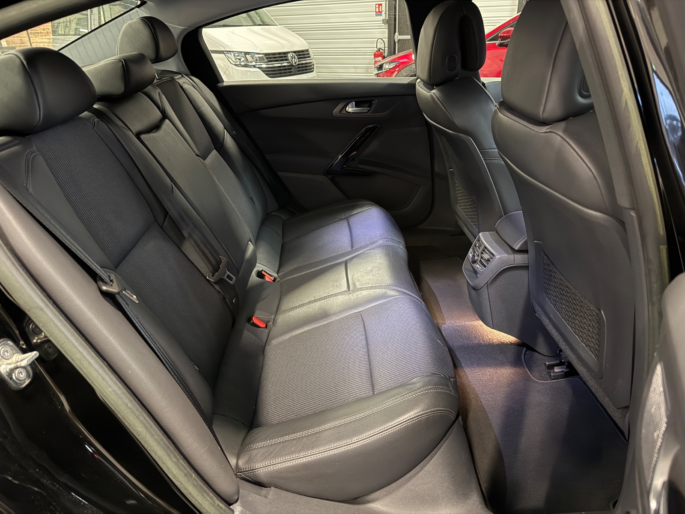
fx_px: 475
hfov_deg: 71.6
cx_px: 342
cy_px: 257
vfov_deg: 56.8
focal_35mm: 24
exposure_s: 1/17
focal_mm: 6.76
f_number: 1.78
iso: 1250
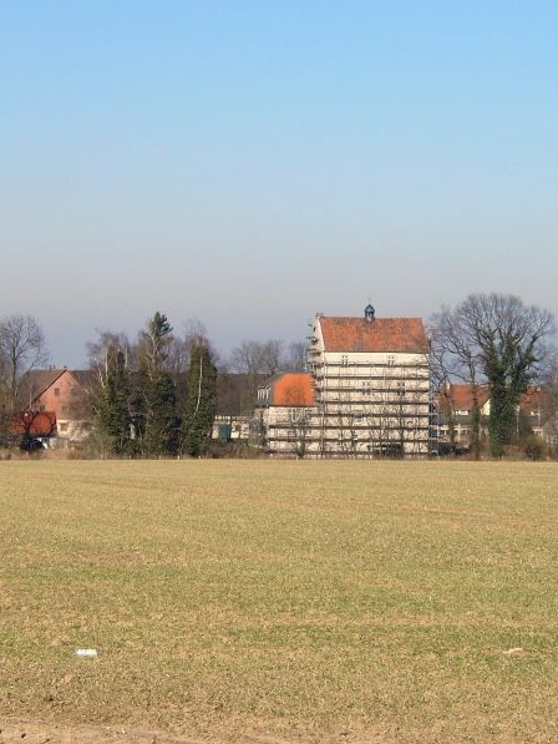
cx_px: 351
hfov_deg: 11.1
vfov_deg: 14.7
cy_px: 371
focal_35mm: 134
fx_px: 2879
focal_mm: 20.74
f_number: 4
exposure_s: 1/678
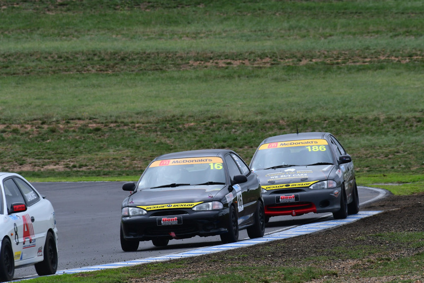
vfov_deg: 1.8
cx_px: 212
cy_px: 142
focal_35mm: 750
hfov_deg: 2.7
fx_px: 8836
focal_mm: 500
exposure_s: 1/640
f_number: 13
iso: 640
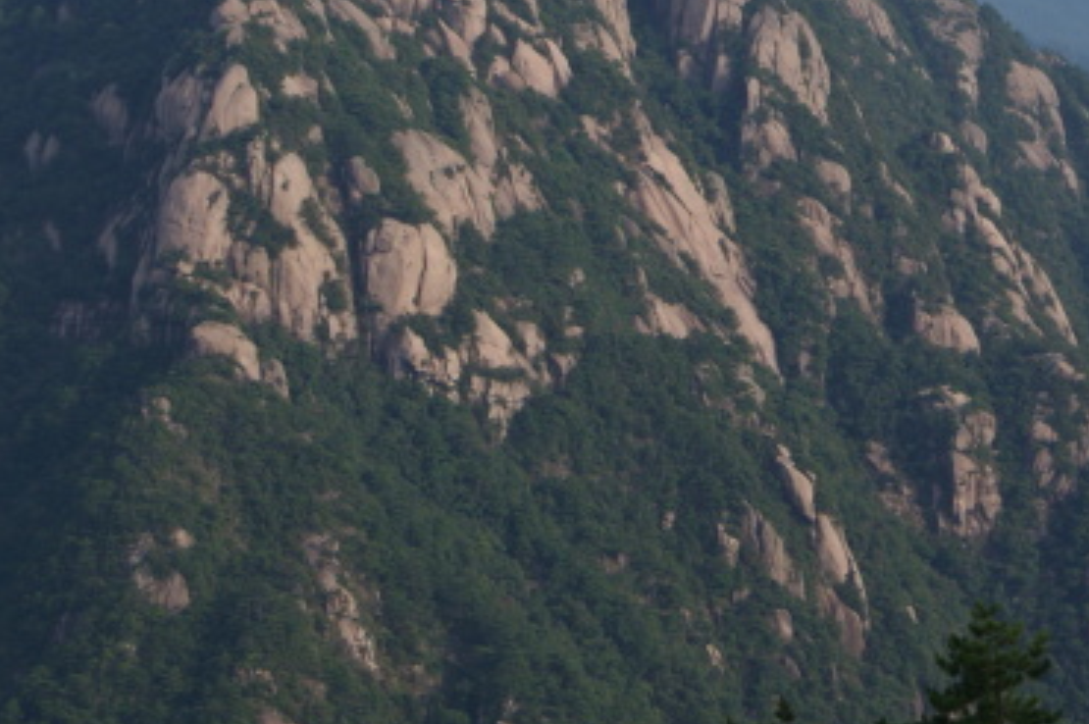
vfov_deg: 6.0
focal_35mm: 228
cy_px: -72
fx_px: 6902
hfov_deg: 9.0
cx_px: 1124
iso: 100
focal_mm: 55
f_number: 7.1
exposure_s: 1/160
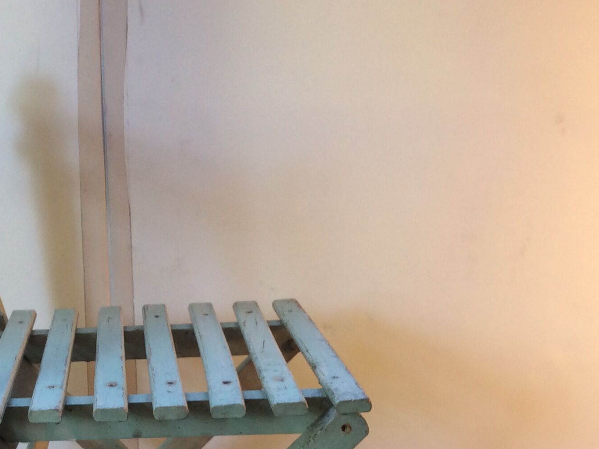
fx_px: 1073
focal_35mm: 62
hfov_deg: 30.3
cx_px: 102
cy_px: 423
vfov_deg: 22.9
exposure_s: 1/25
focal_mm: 3.3
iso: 32
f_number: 2.4
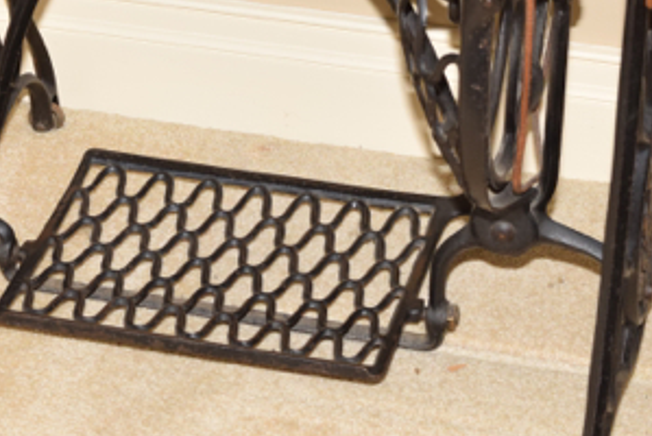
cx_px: 266
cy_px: 134
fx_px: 2792
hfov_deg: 13.3
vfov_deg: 8.9
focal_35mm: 154
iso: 800
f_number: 5.6
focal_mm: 48
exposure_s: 1/125
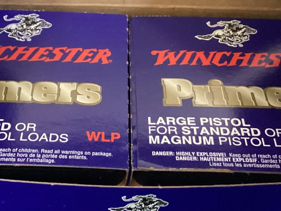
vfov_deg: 21.6
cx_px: 117
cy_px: 94
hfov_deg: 28.5
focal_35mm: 68
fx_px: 552
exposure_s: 1/25
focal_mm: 3.3
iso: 640
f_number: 2.4
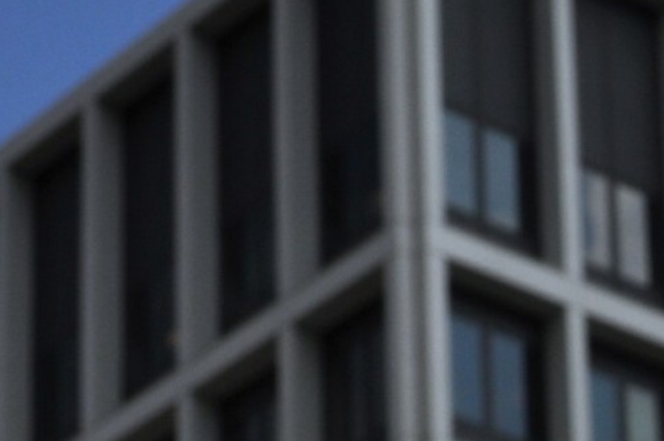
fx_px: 4045
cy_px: 979
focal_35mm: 220
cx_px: 1186
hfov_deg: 9.0
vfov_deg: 6.0
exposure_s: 1/500
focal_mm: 29
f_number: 11
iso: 200
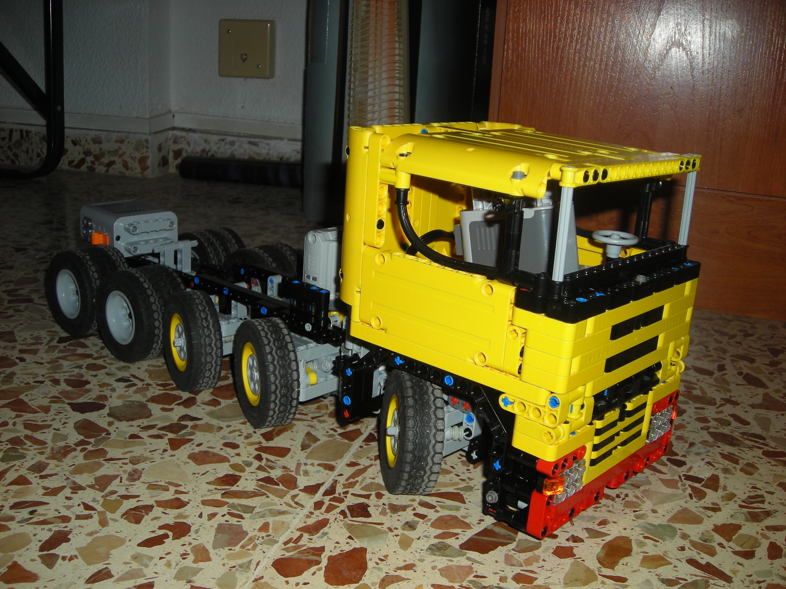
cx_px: 393
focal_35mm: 38
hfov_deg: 49.0
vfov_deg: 37.7
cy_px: 294
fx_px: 863
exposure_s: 1/60
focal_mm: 6.3
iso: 50
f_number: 3.2
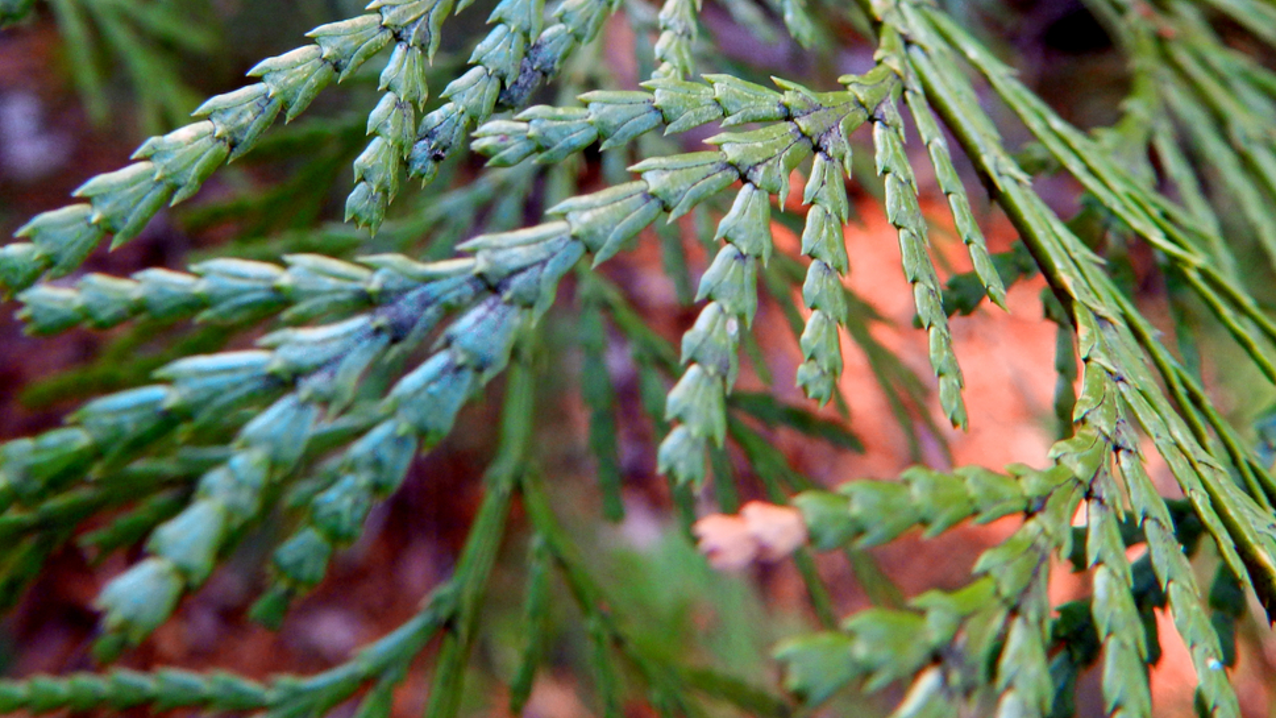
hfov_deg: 49.4
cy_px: 159
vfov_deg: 28.5
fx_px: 1387
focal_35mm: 41
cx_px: 595
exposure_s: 1/30
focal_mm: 5.7
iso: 200
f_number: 3.7
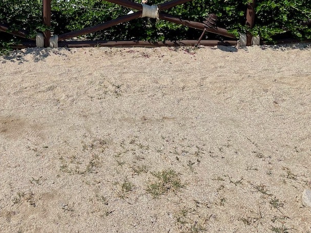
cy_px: 44
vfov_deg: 32.6
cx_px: 63
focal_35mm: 43
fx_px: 386
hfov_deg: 42.0
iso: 32
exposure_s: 1/6135
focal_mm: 4.2
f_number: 1.6
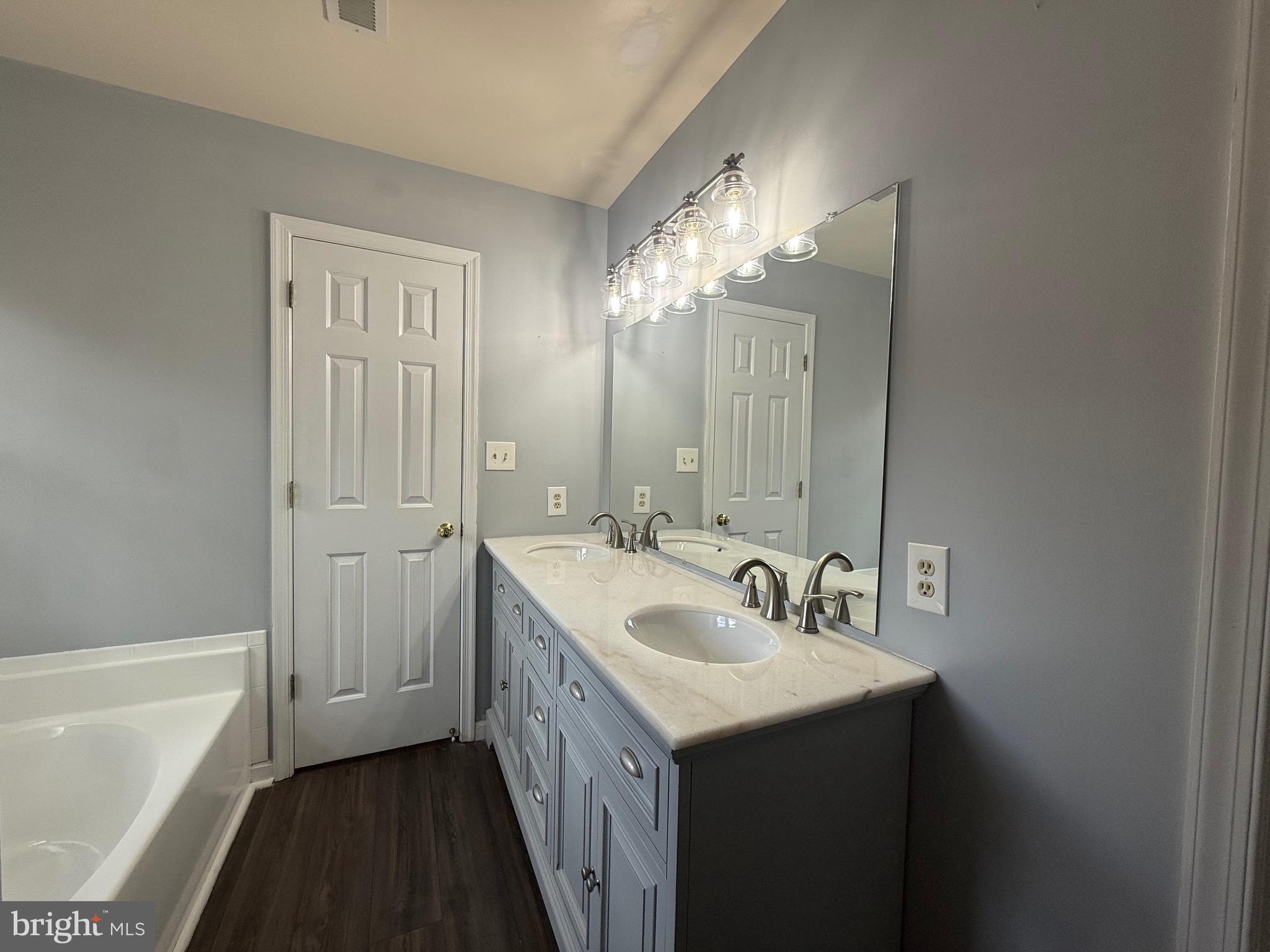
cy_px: 476
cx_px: 635
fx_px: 514
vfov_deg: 85.7
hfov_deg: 102.1
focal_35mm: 14
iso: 64
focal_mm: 2.22
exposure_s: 1/128
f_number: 2.2
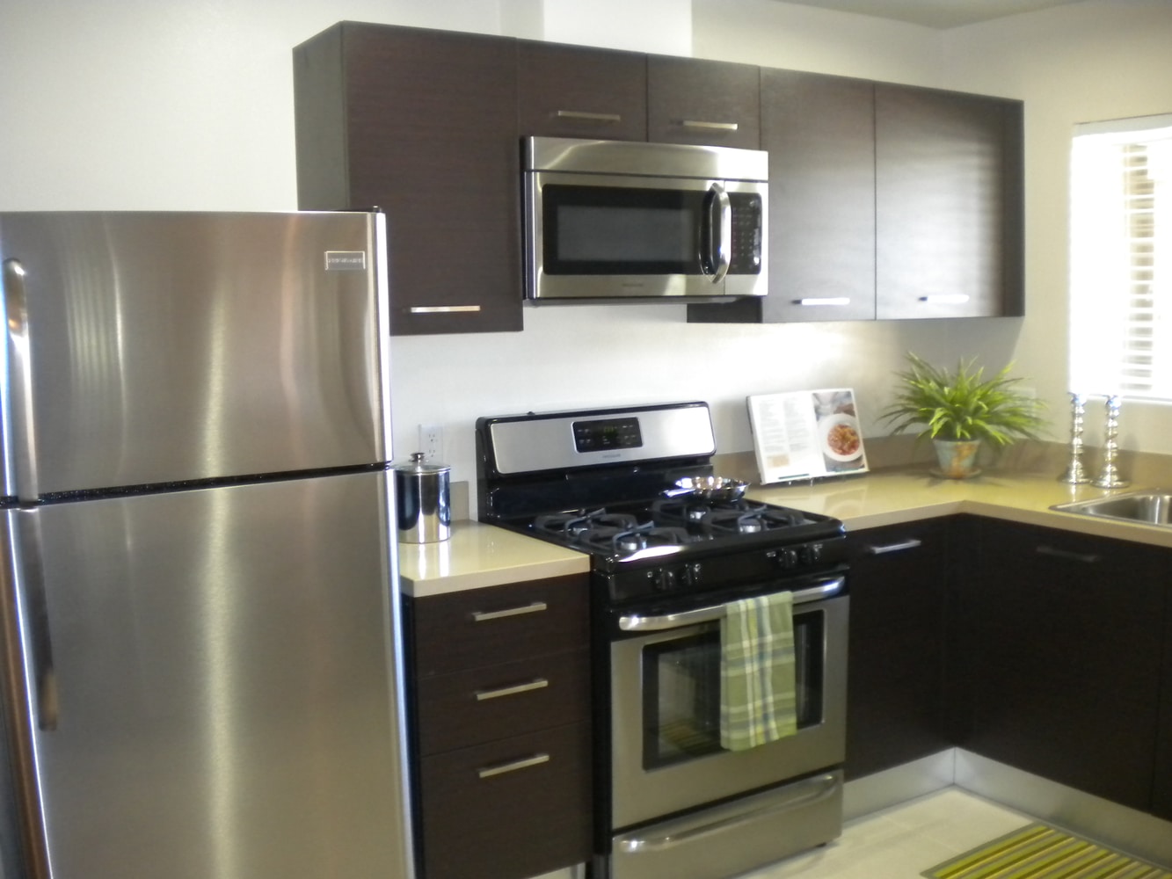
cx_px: 586
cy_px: 440
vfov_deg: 40.7
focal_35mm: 35
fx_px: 1185
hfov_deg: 52.6
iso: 400
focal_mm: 6.3
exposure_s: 1/30
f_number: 3.1
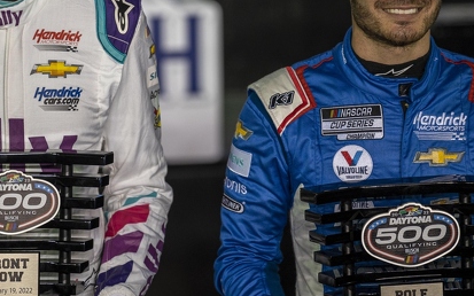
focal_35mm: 391
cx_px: 220
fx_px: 5050
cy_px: 43
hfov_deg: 5.4
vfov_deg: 3.4
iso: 800
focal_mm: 200
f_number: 2.8
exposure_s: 1/200
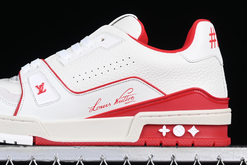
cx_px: 84
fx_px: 844
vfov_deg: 11.1
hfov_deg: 16.6
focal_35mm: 123
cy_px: 65
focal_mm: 50
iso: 160
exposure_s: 1/100
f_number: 8
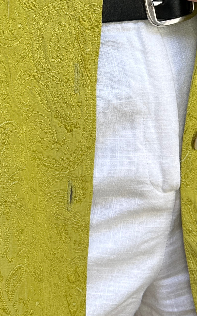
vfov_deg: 24.6
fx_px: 687
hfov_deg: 16.3
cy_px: -4
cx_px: 58
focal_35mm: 80
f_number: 1.78
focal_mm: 6.86
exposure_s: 1/458
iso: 80
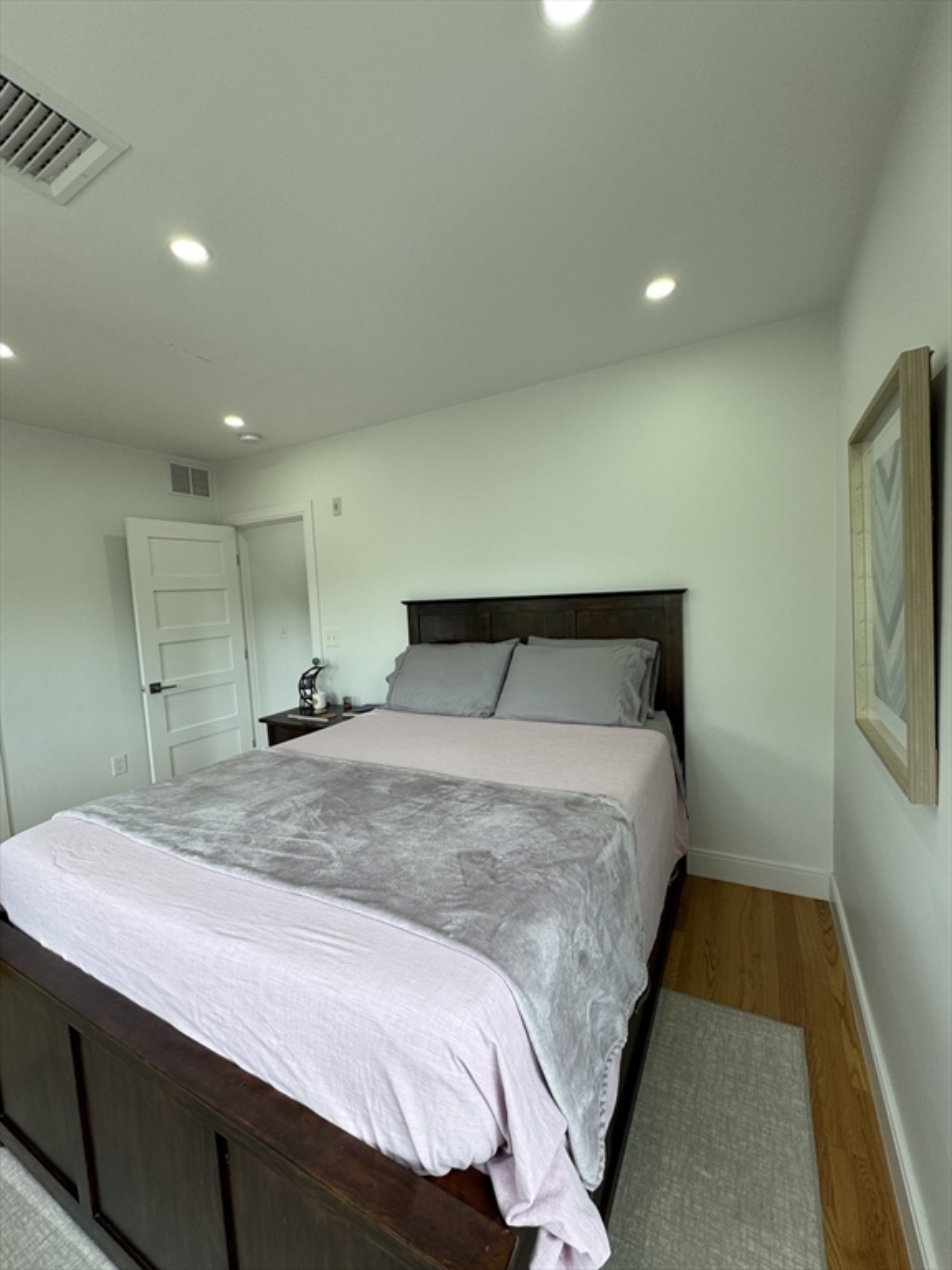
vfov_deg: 102.1
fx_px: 513
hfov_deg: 85.7
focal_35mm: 14
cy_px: 635
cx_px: 476
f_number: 2.2
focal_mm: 2.22
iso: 40
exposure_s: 1/99
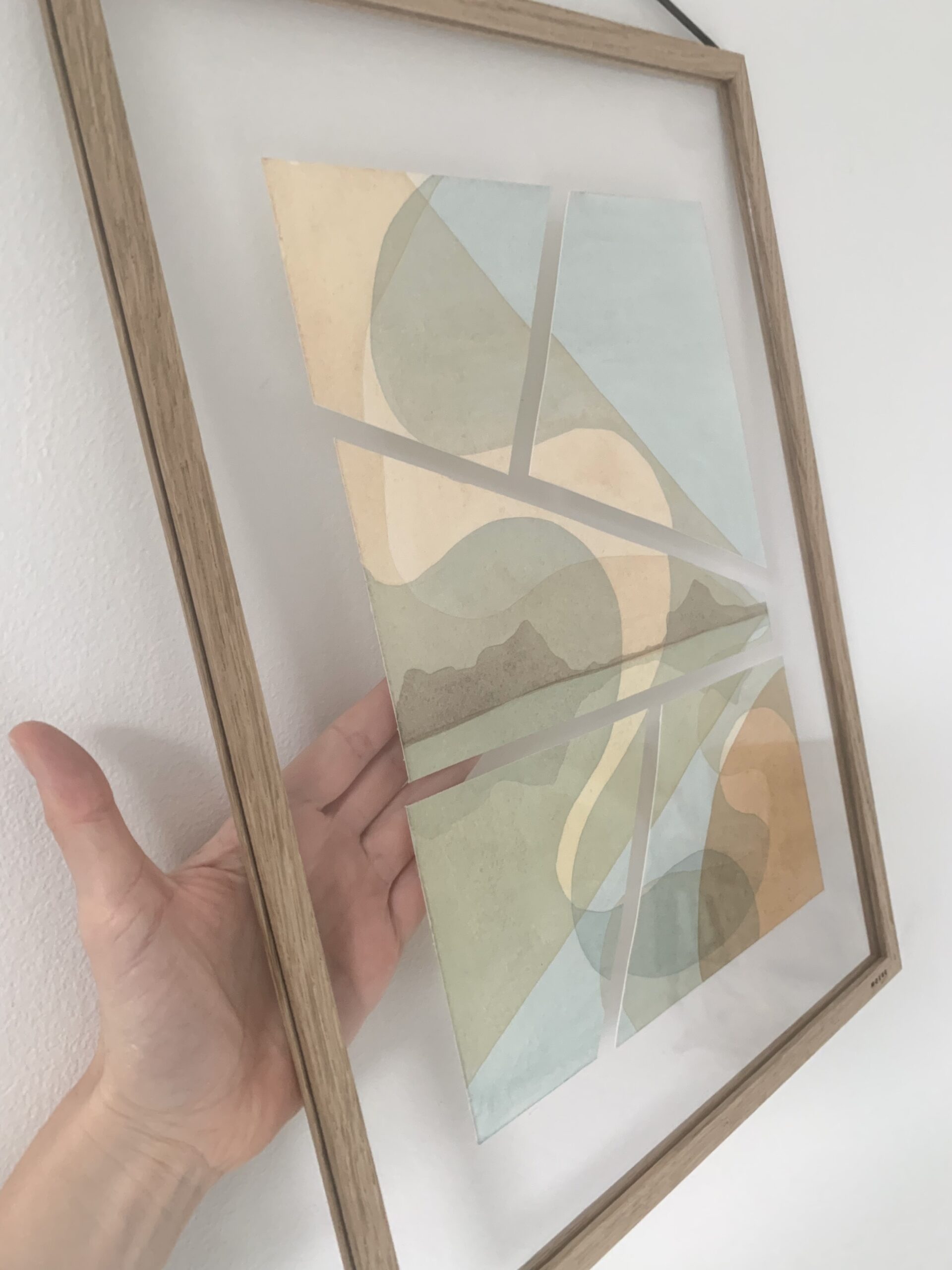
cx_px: 476
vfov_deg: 67.3
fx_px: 953
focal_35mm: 26
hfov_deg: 53.1
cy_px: 635
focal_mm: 4.25
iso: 160
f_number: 1.8
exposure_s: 1/60
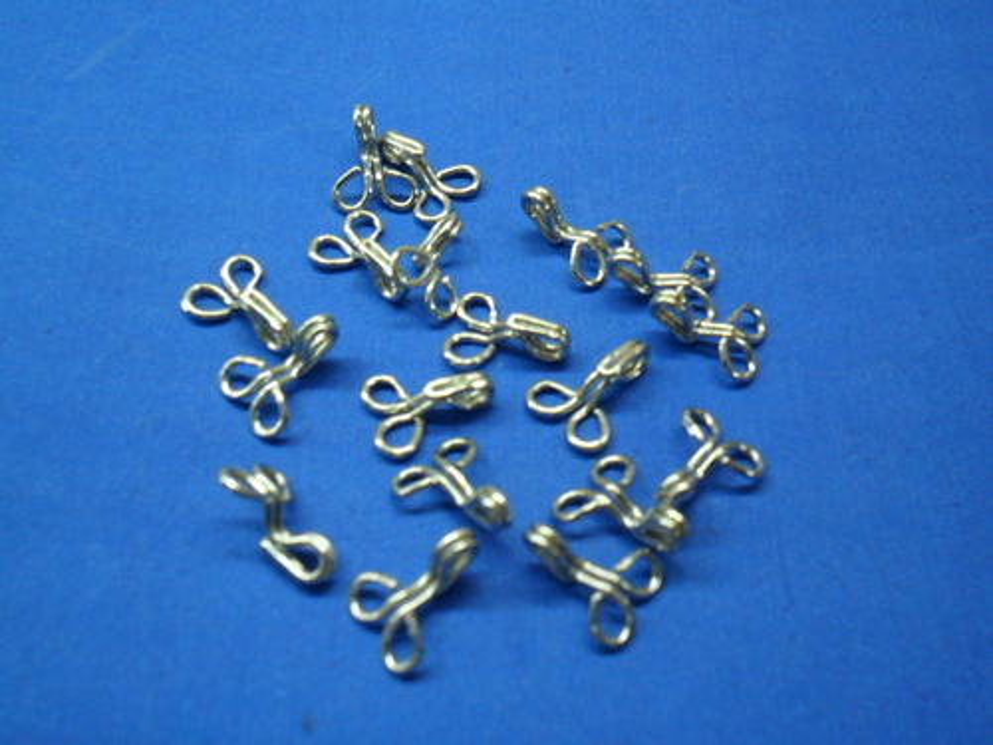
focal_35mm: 37
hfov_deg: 50.1
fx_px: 1061
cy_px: 372
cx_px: 496
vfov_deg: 38.7
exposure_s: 1/4
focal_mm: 6.6
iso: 200
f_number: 4
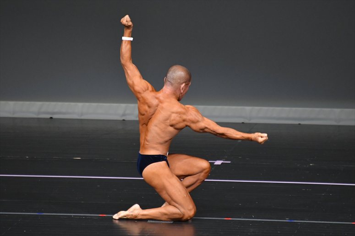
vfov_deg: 3.1
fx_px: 4435
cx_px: 178
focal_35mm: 450
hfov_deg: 4.6
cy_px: 118
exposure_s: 1/400
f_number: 5.6
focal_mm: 300
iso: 4000
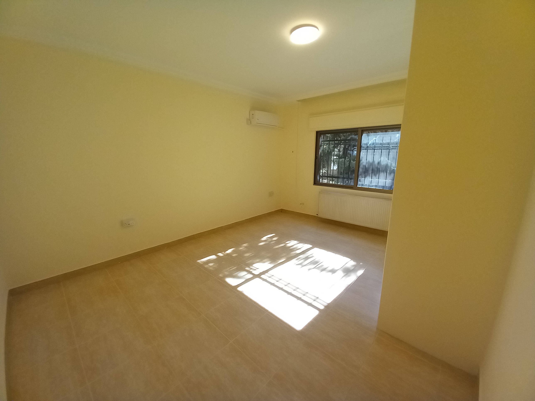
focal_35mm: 13
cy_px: 200
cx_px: 268
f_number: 2.2
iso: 125
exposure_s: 1/120
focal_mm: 1.13
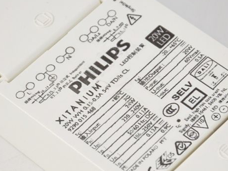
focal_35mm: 252
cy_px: 113
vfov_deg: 5.9
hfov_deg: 7.9
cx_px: 139
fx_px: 1658
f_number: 6.3
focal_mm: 105
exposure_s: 1/160
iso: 1600
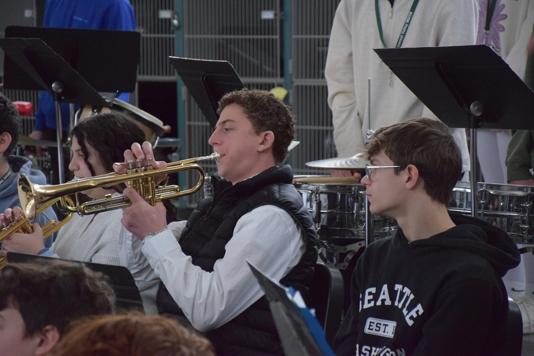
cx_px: 267
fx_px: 2225
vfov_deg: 9.2
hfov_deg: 13.7
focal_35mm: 150
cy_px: 178
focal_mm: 100
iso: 6400
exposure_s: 1/30
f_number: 5.6
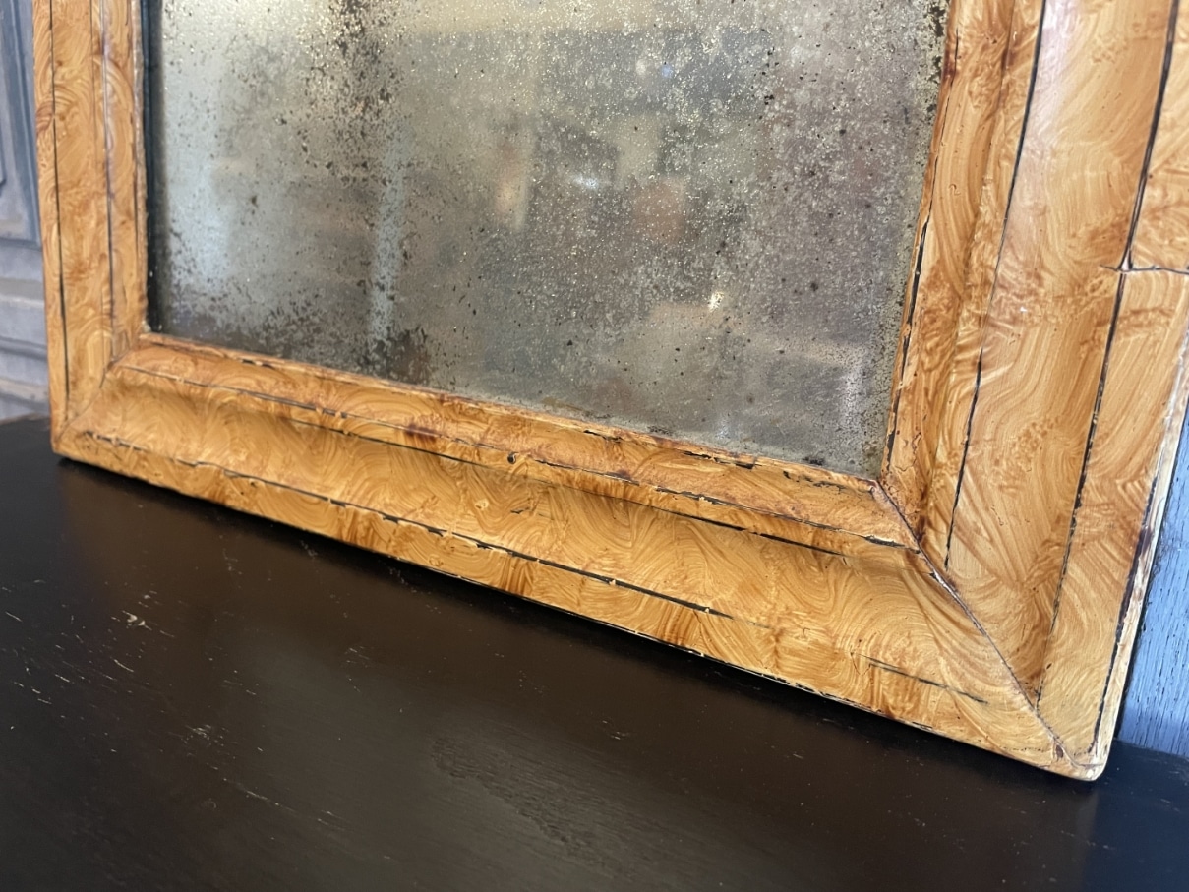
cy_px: 446
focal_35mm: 26
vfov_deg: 53.1
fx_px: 893
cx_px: 594
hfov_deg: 67.3
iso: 500
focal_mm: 4.2
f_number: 1.6
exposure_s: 1/33
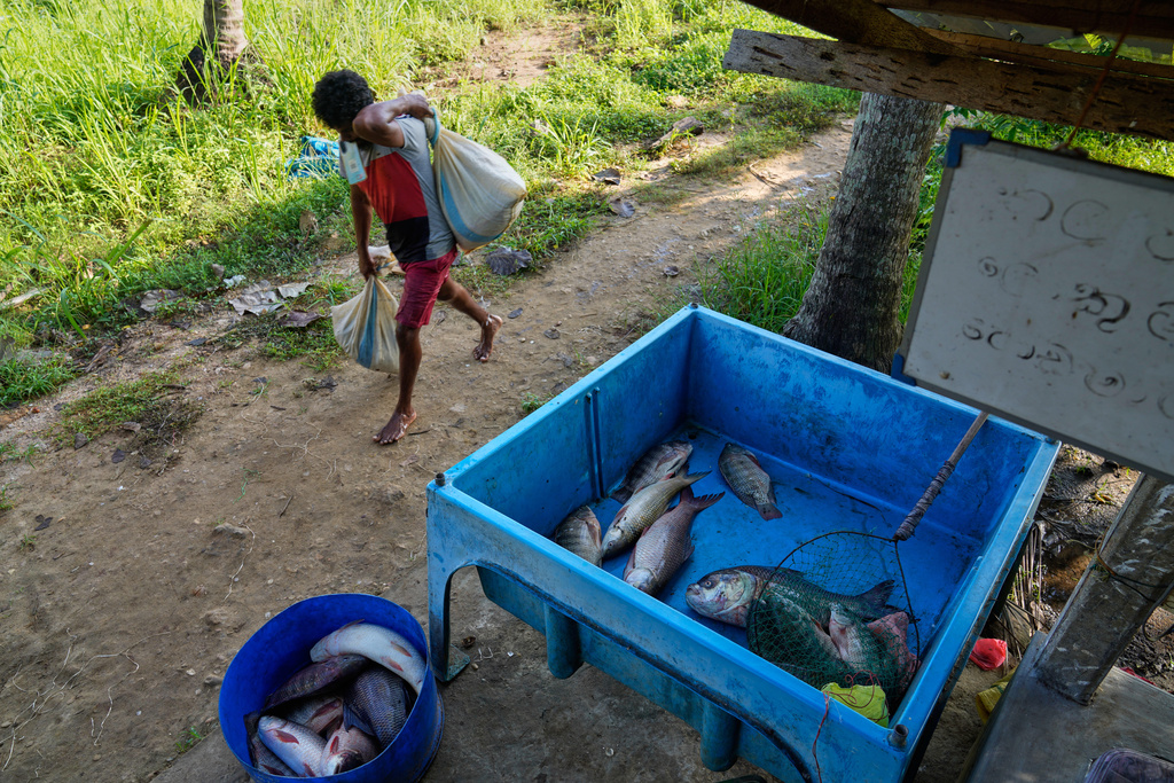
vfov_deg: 53.1
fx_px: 783
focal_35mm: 24
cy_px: 392
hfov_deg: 73.7
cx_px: 587
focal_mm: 24
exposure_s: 1/125
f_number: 4.5
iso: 200
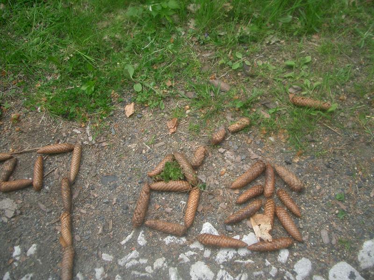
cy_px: 140
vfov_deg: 40.7
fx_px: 378
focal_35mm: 35
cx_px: 187
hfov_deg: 52.6
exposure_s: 1/250
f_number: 2.6
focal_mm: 5.8
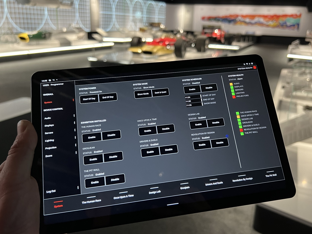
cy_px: 107
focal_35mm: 32
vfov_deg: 44.1
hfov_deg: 56.8
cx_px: 164
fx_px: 288
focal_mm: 5.7
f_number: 1.5
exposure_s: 1/60
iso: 400
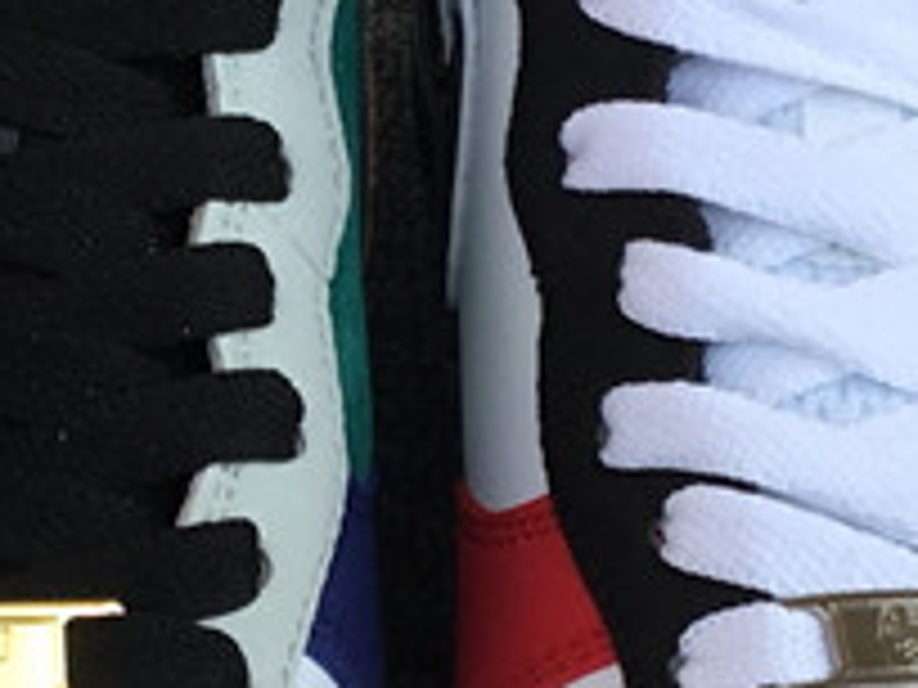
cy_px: 447
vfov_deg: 10.8
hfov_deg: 14.3
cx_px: 220
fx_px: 3633
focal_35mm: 137
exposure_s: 1/228
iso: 25
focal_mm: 3.3
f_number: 2.4
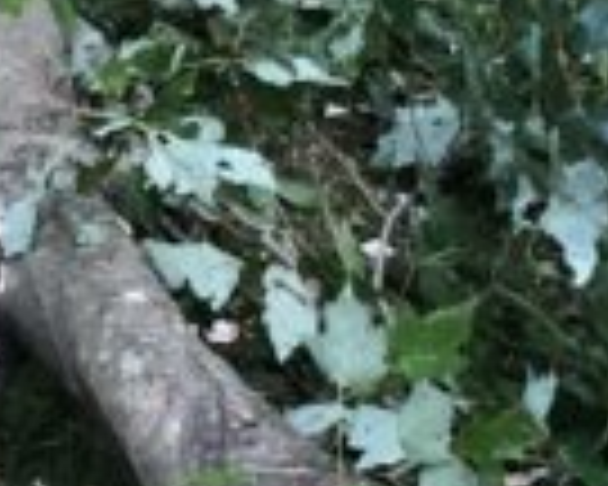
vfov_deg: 7.4
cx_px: -212
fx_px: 3743
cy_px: 126
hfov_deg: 9.1
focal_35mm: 208
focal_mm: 3.99
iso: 50
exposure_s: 1/15
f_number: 1.8
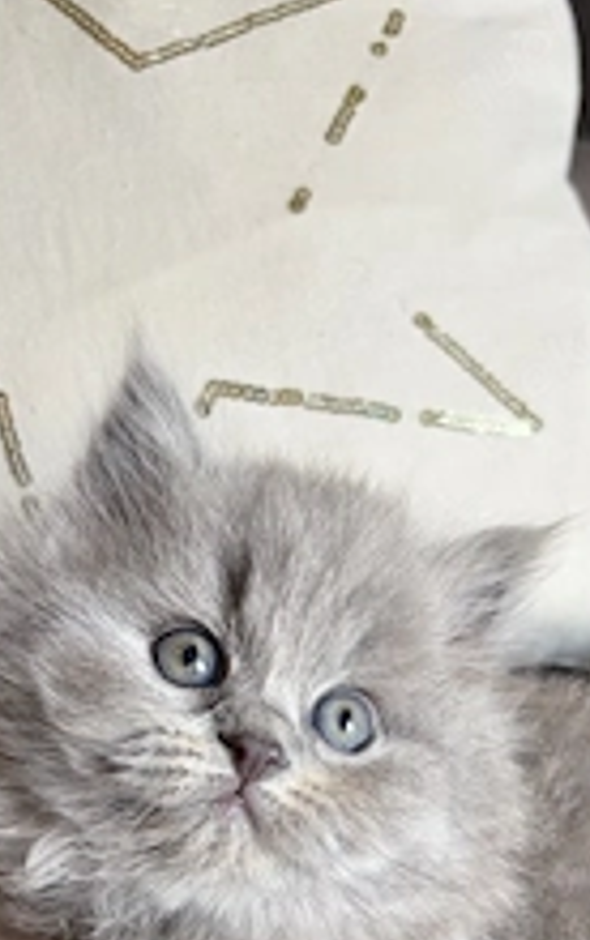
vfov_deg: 38.9
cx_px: 338
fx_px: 1283
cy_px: 731
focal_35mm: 50
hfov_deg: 25.9
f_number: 1.6
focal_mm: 5.96
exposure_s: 1/50
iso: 160
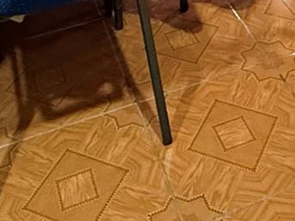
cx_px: 220
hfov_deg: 23.3
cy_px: -210
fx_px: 708
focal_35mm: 83
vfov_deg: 14.8
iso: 640
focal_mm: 2.22
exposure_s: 1/60
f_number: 2.2
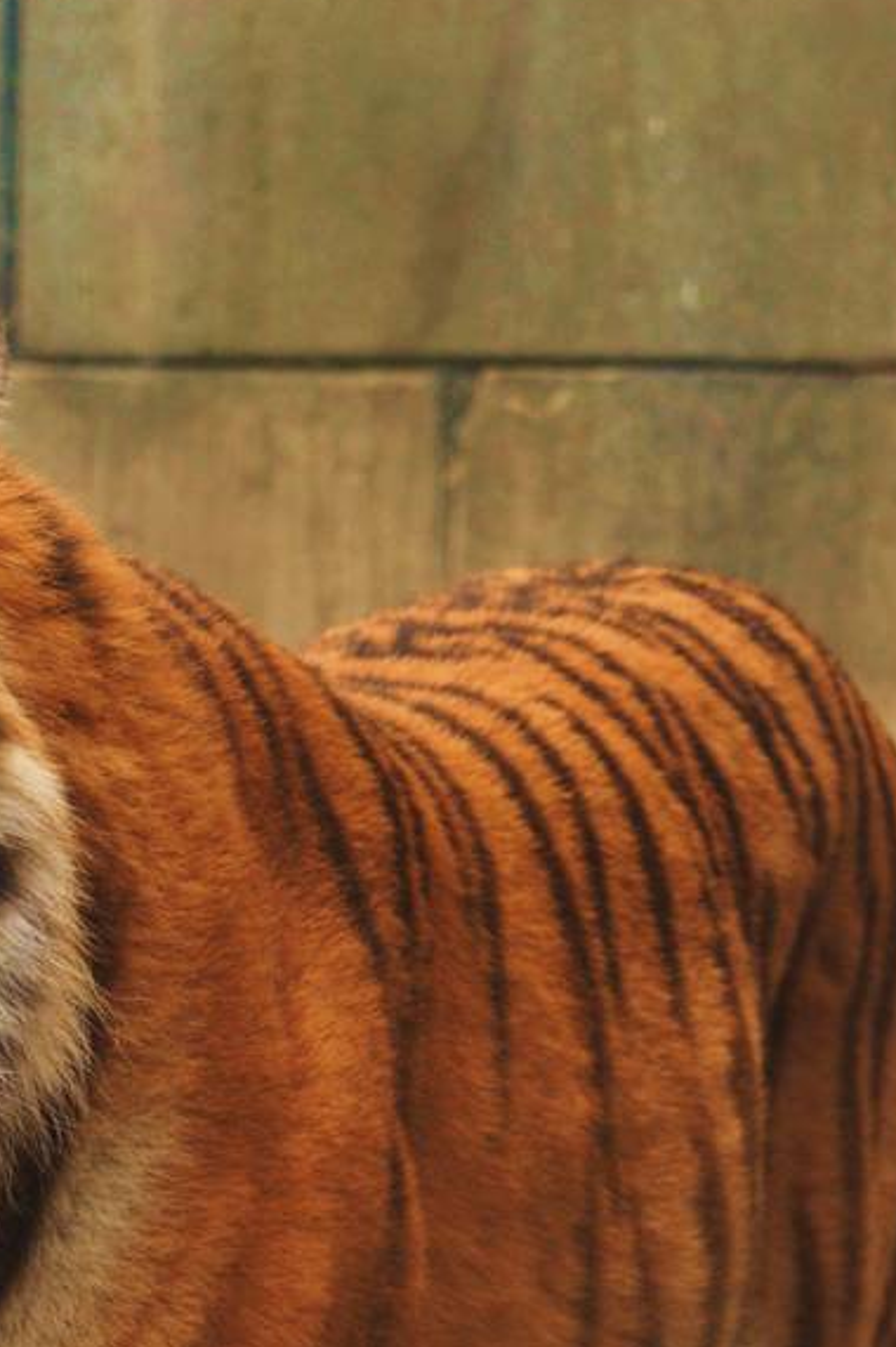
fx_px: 10988
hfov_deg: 4.7
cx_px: -11
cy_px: 1663
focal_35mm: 294
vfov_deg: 7.0
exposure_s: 1/100
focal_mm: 70
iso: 400
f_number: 5
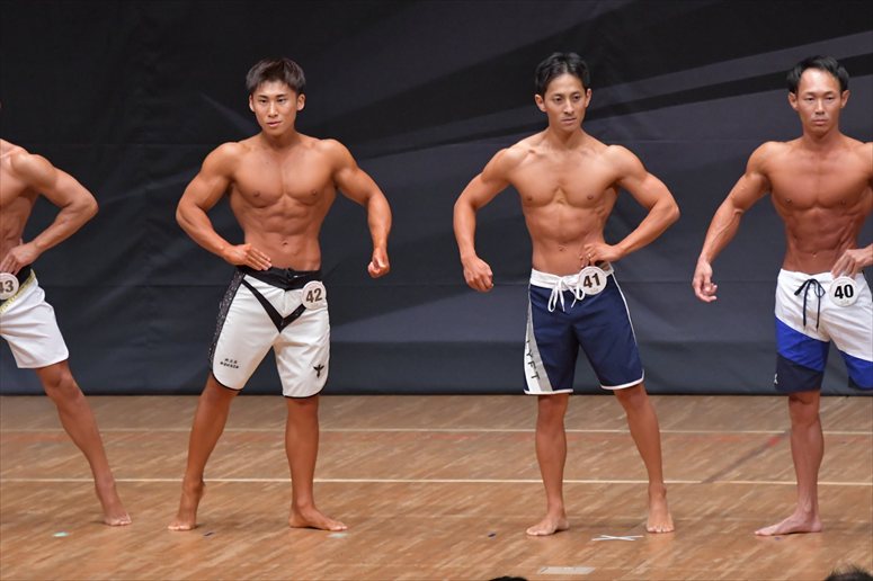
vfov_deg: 4.8
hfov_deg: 7.2
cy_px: 290
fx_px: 6908
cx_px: 436
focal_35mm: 285
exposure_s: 1/400
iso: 6400
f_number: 5.6
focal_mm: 190
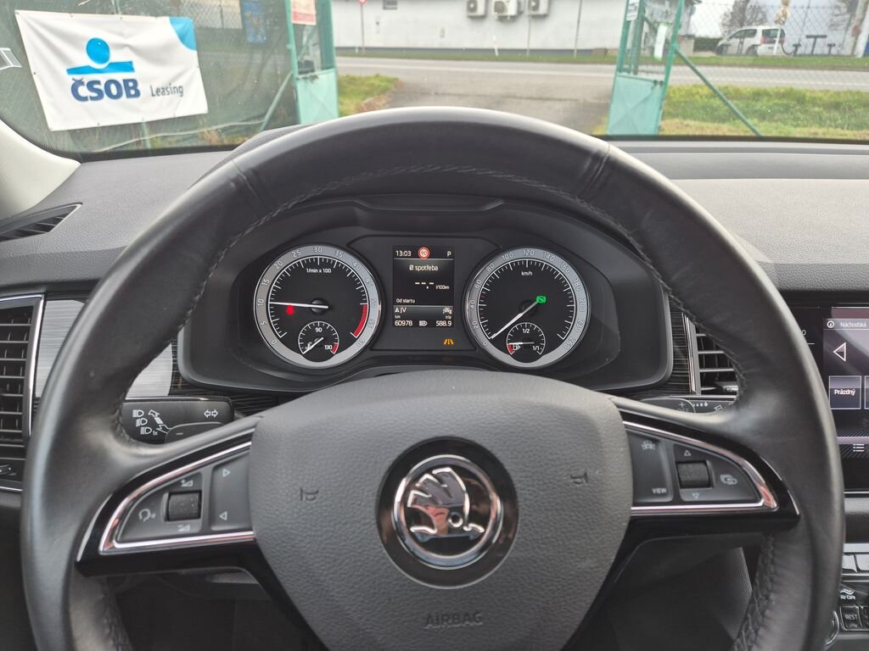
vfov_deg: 58.9
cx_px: 434
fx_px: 577
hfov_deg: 73.9
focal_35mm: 23
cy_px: 326
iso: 64
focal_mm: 5.4
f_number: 1.8
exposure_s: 1/180
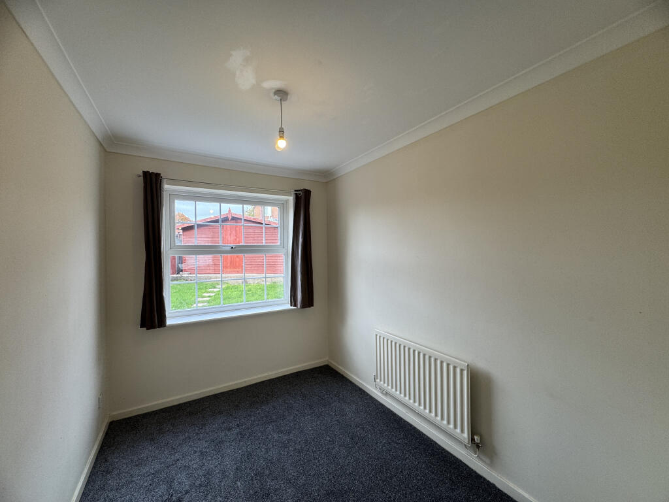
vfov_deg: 85.7
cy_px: 251
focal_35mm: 14
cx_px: 334
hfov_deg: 102.1
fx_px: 271
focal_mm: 2.22
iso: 80
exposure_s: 1/100
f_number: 2.2
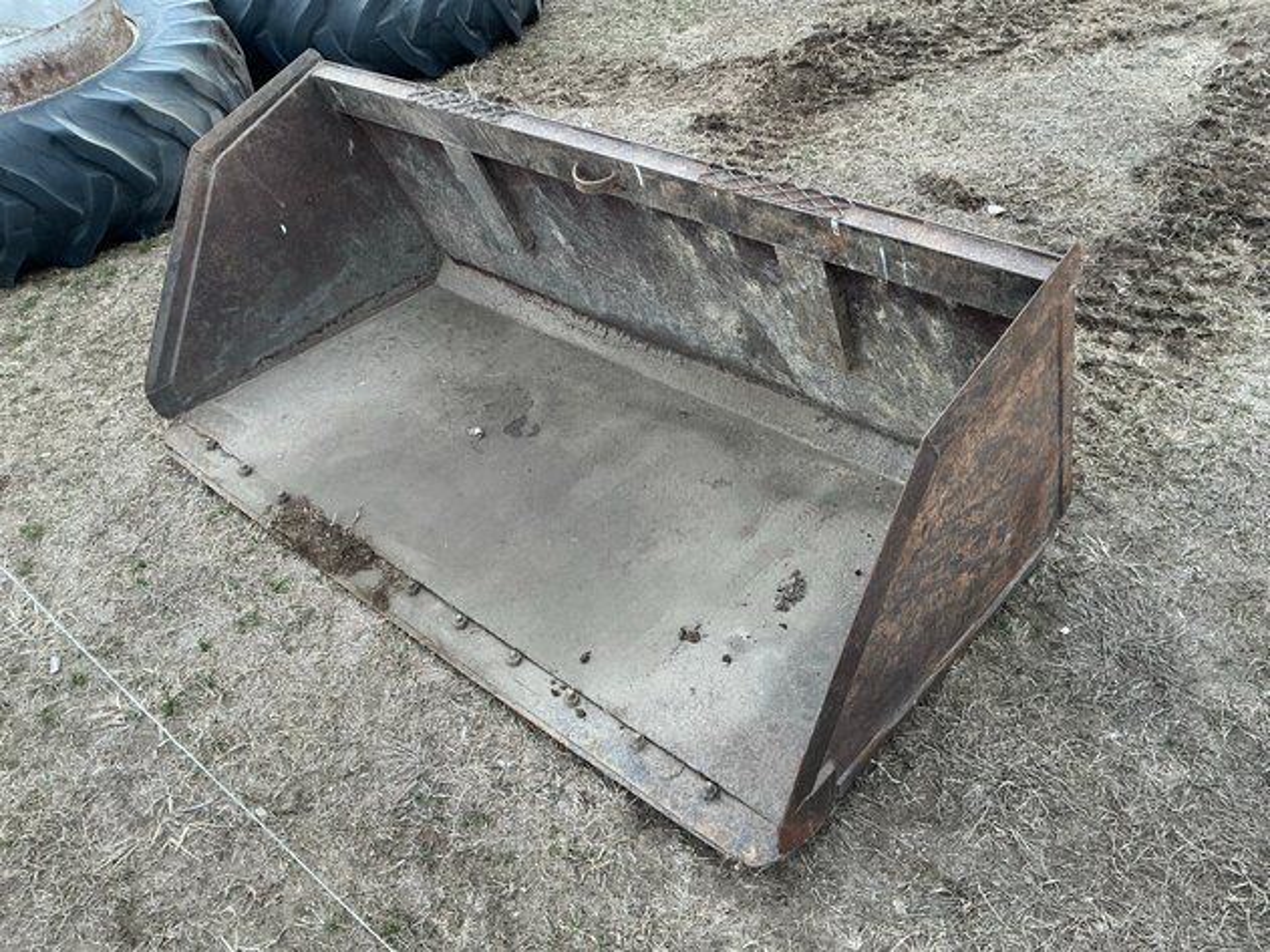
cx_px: 635
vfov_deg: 49.7
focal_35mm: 28
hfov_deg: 63.5
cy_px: 476
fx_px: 1027
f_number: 1.8
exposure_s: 1/129
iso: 16
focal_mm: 3
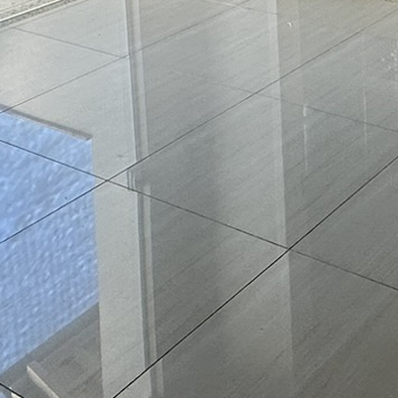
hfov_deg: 23.0
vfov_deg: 20.9
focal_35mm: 72
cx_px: 396
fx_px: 937
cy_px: -173
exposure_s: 1/99
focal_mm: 2.22
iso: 40
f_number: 2.2
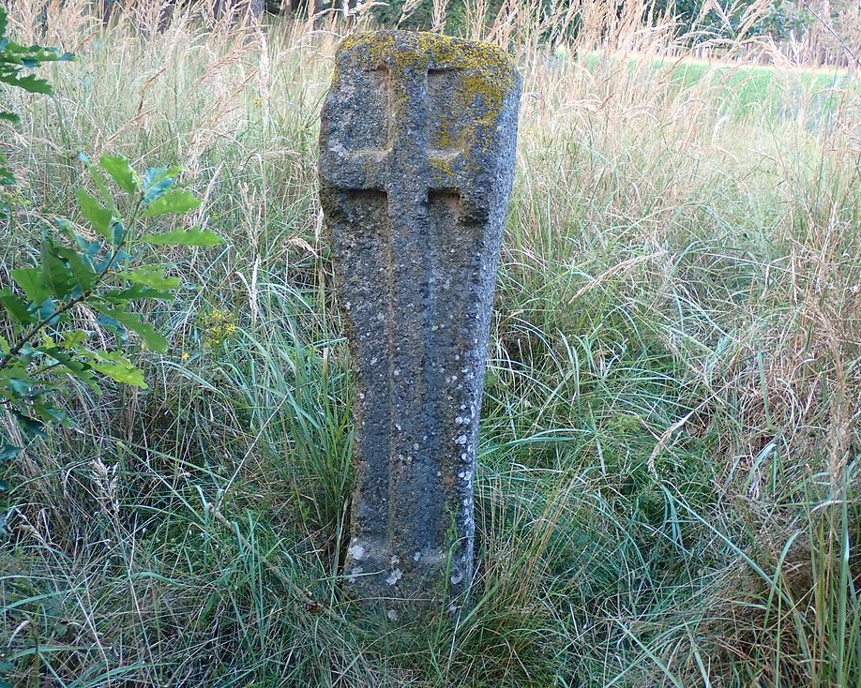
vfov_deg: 30.2
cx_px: 442
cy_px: 338
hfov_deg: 37.3
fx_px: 1274
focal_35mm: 50
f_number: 3.1
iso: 200
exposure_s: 1/30
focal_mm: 8.4
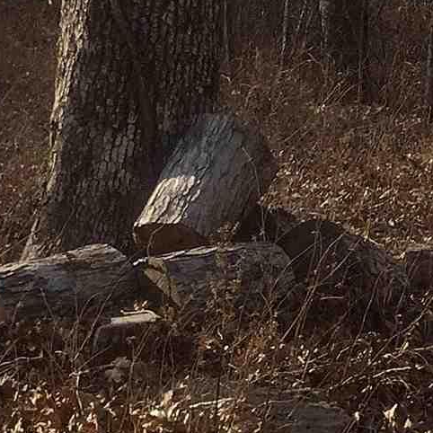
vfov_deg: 10.9
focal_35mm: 152
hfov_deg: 10.8
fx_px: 2151
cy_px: -282
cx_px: 766
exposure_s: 1/1508
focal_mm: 4.71
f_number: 1.7
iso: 100
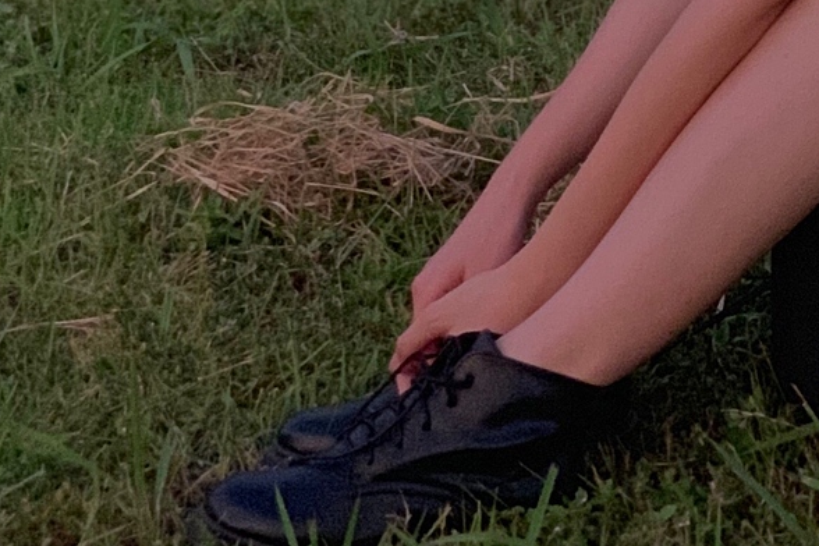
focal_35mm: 157
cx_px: 815
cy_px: -605
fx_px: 3571
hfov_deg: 12.9
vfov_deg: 8.2
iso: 500
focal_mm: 6
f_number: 2.4
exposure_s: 1/40
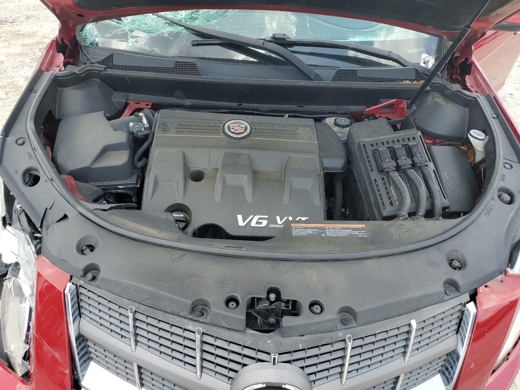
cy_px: 195
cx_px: 260
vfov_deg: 53.1
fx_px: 391
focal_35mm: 26
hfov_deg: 67.3
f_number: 1.5
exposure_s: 1/714
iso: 50
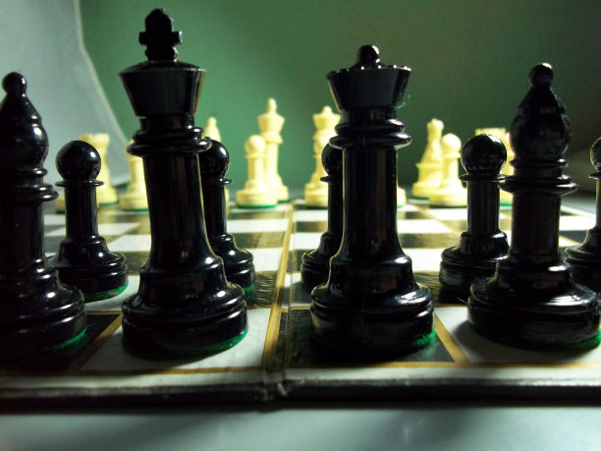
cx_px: 300
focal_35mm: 32
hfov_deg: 56.8
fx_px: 556
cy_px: 226
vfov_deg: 44.2
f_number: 2.9
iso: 160
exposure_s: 1/30
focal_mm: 5.7
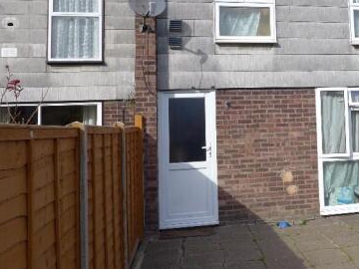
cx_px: 324
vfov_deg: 34.0
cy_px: 86
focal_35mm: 42
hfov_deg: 41.3
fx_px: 436
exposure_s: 1/1000
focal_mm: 4.7
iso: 80
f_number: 2.8
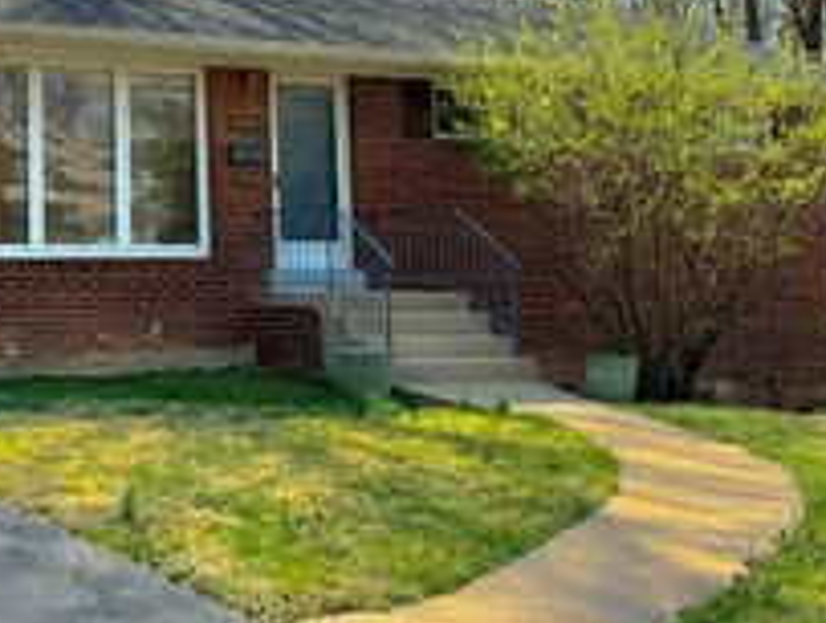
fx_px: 1410
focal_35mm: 59
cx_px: 106
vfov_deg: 24.5
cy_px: 120
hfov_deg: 31.3
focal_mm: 6.76
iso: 100
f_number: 1.78
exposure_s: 1/5319
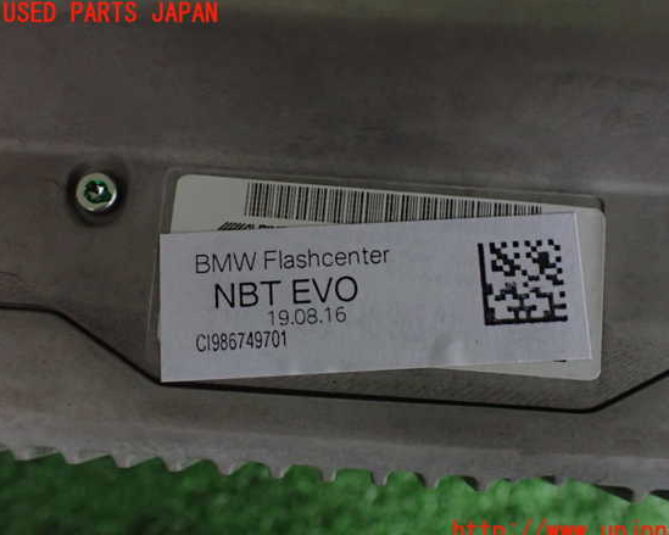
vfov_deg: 45.8
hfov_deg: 55.6
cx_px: 362
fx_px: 633
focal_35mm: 32
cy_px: 273
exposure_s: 1/50
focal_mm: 5.4
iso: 800
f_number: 2.3
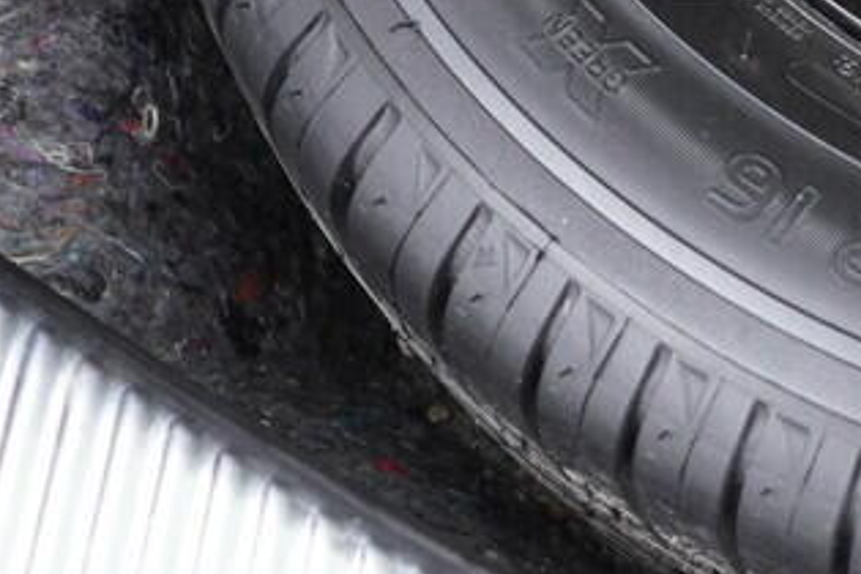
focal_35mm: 117
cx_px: 1372
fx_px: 2798
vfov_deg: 11.4
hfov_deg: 15.8
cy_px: -171
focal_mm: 24
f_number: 2.8
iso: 800
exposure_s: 1/40
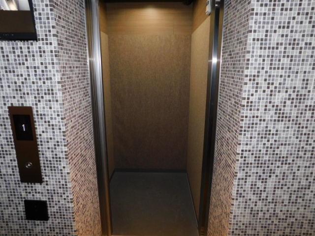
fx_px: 209
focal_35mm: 23
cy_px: 118
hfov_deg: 73.9
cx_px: 158
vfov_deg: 58.9
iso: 200
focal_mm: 4
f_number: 3
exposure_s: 1/30
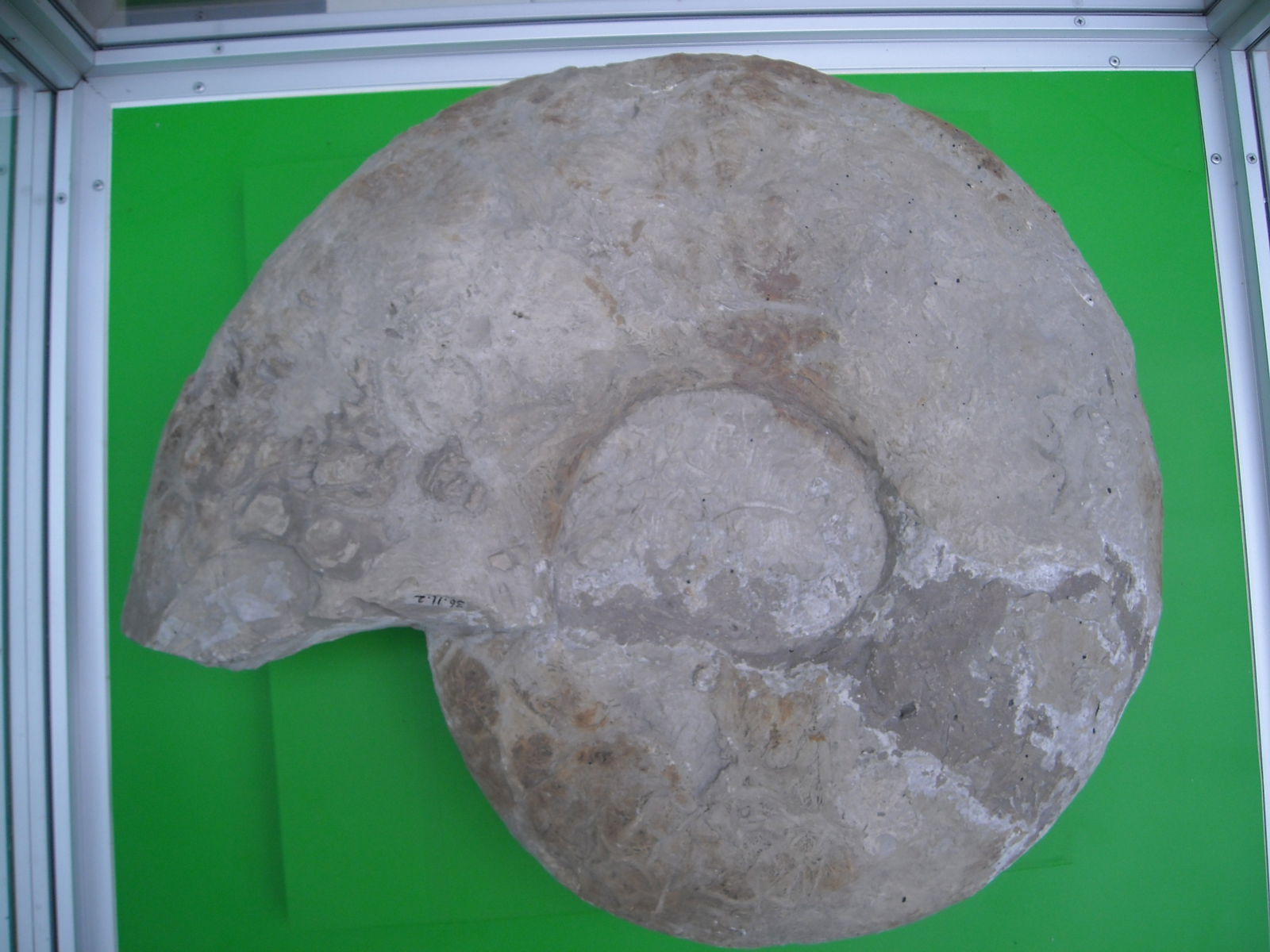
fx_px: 1284
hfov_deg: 52.6
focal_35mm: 35
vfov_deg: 40.7
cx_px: 635
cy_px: 476
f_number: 2.8
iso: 64
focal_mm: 5.7
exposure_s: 1/38
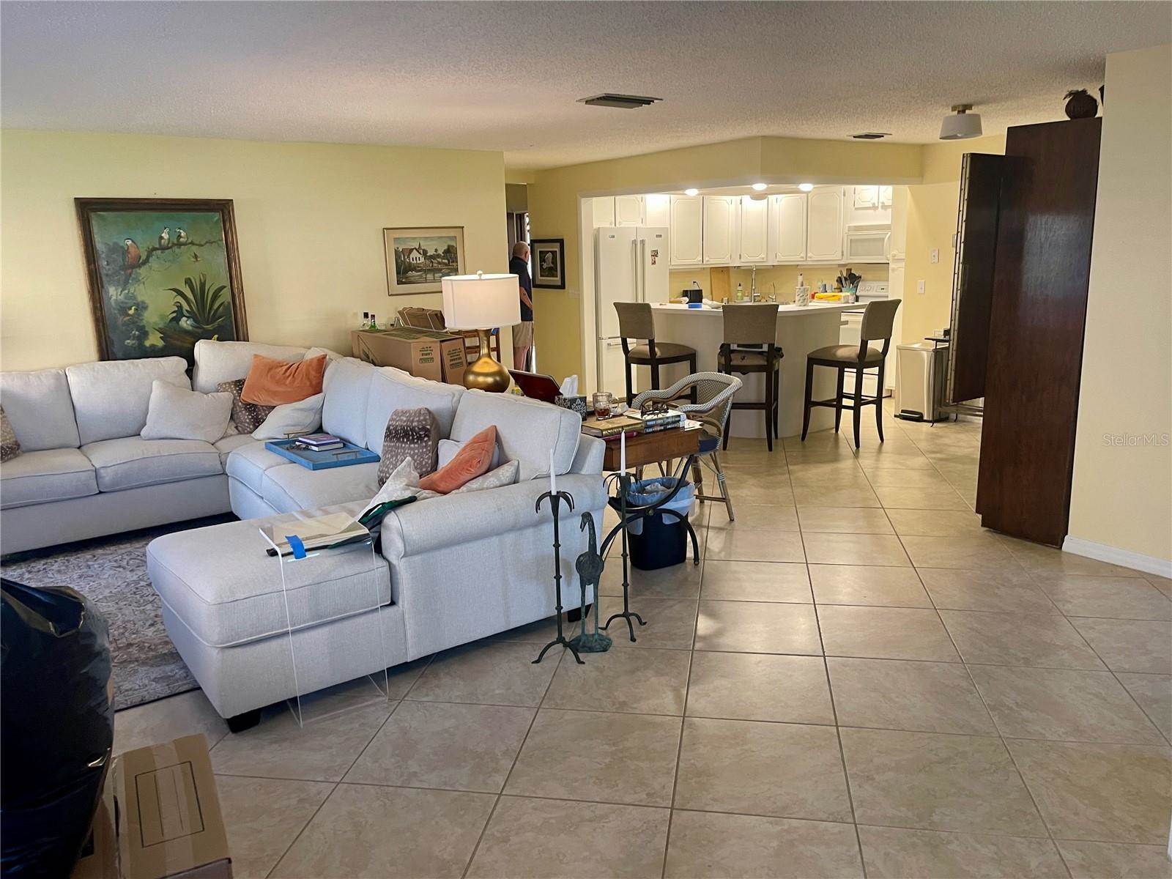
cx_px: 586
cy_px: 440
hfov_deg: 69.4
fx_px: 846
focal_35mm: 25
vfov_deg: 54.9
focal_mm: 5.1
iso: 125
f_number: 1.6
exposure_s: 1/60
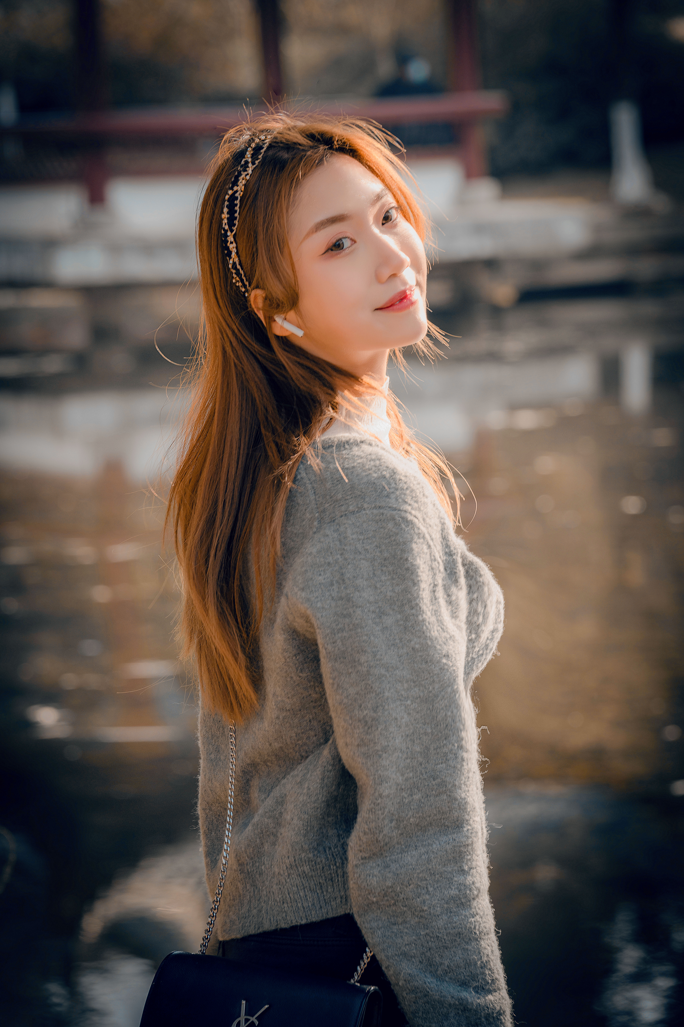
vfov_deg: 12.2
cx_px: 342
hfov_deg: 8.2
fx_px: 4788
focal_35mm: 168
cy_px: 514
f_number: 8
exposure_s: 1/80
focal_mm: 168
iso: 200
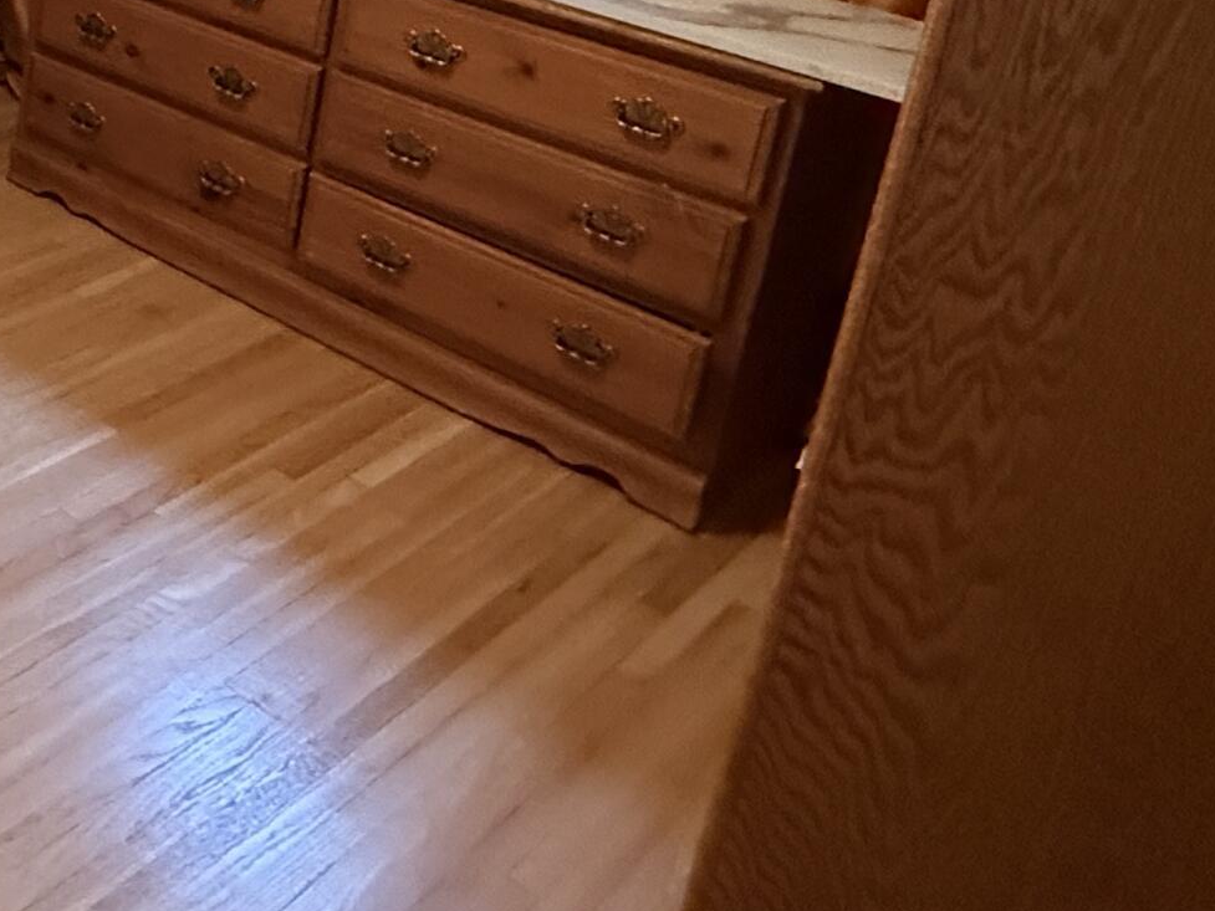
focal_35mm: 43
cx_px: -316
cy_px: -142
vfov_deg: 29.5
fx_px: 1509
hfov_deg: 33.6
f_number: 2.2
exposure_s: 1/60
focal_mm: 2.22
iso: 800
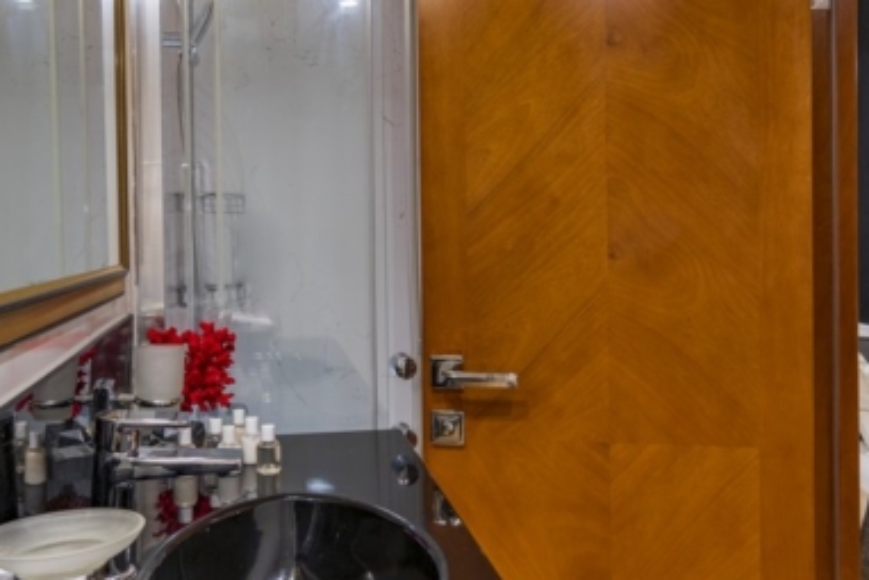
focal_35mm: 33
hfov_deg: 57.0
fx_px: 797
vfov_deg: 39.8
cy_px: 234
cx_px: 375
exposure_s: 1/1.67
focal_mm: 14
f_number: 6.3
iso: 100
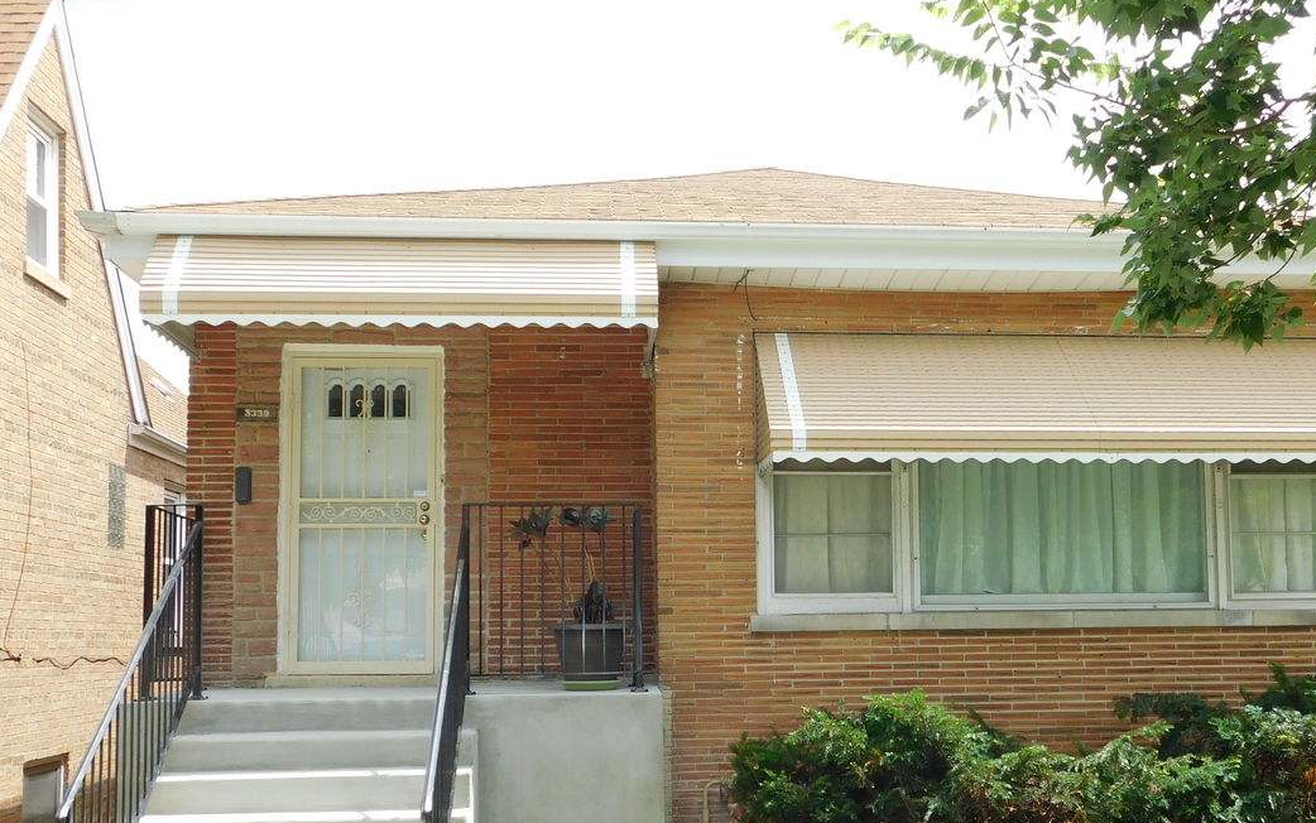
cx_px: 768
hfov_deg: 48.0
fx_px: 1471
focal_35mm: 41
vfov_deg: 31.1
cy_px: 533
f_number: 3.2
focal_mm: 4.9
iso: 125
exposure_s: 1/640
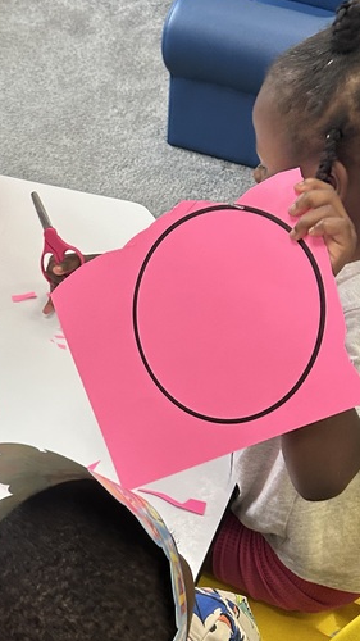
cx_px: -29
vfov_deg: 35.2
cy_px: 482
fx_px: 985
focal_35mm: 58
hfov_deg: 19.9
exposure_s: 1/60
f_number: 1.5
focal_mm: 5.7
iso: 160
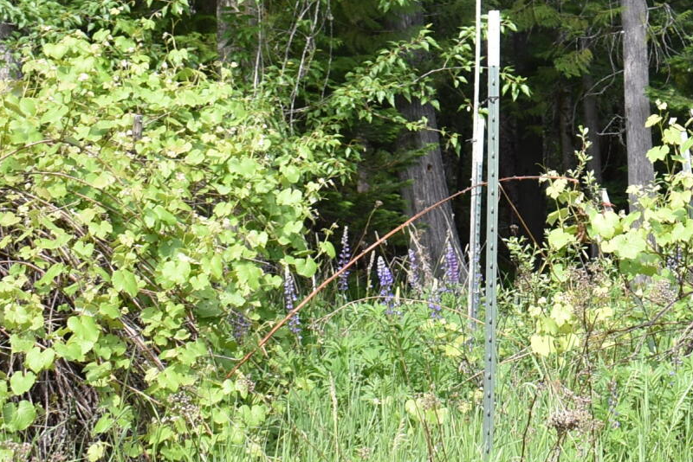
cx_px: 833
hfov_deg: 14.7
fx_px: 2600
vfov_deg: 10.1
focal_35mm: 135
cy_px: 27
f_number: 3.8
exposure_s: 1/200
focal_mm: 24
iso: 100
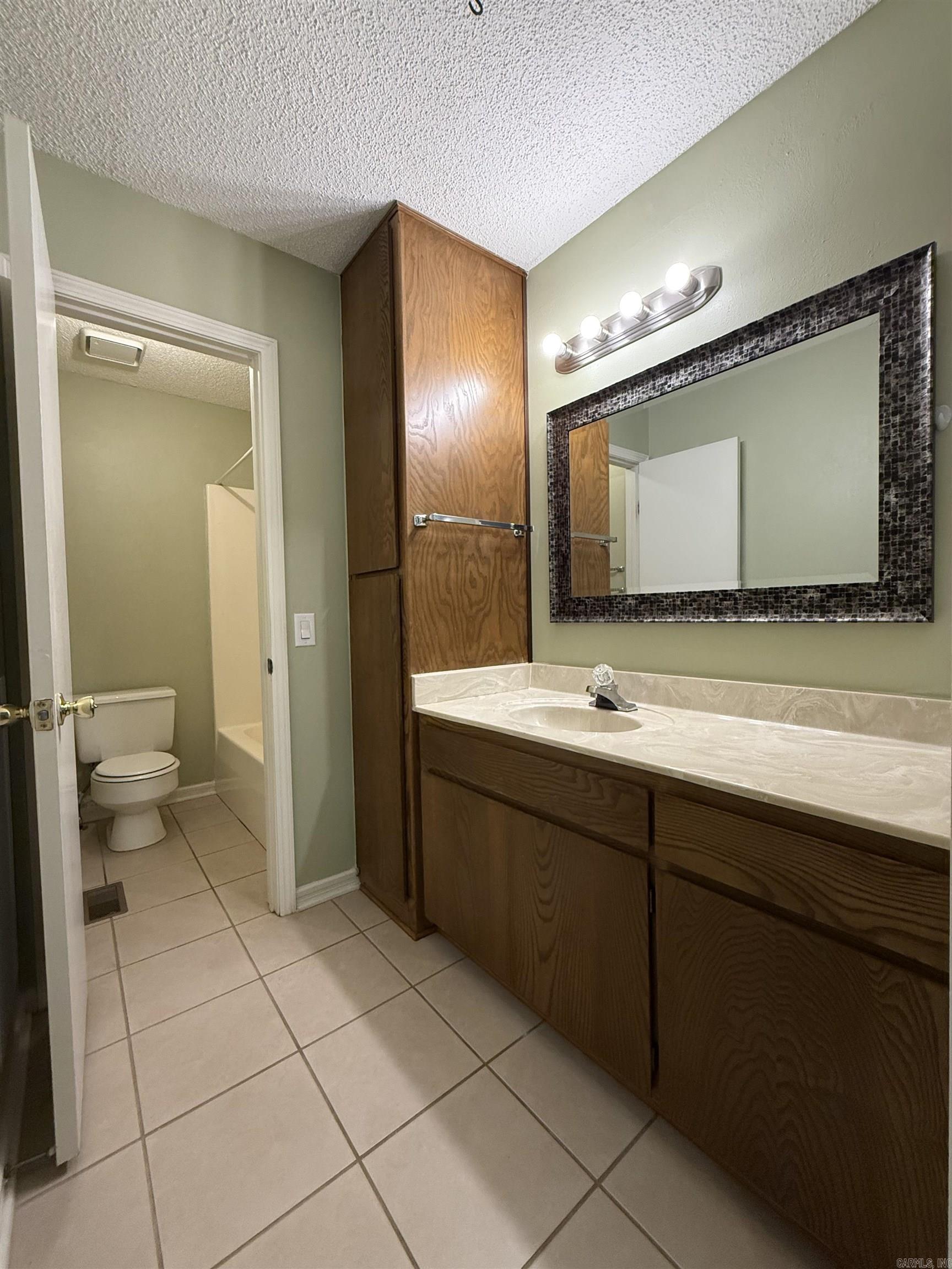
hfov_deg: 85.7
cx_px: 476
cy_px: 634
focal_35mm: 14
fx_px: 513
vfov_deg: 102.1
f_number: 2.2
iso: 400
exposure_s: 1/120
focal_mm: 2.22
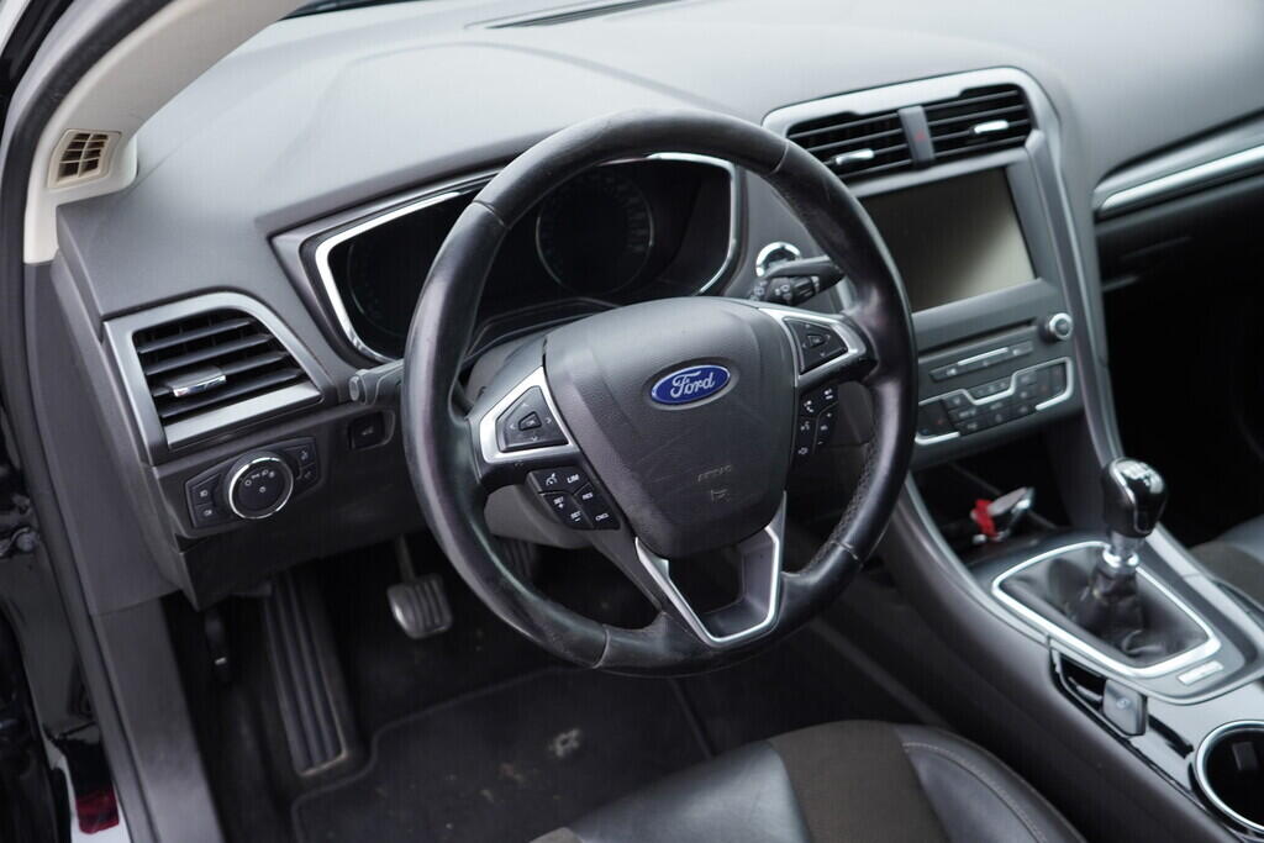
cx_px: 632
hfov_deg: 53.1
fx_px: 1264
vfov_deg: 36.9
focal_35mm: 36
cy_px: 422
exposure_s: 1/40
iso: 200
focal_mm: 24
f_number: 2.8
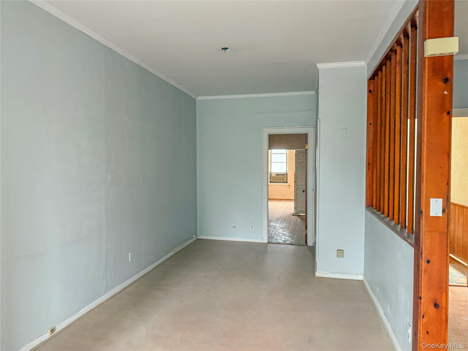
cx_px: 234
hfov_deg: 71.6
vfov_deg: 56.8
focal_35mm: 24
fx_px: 324
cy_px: 176
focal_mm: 6.76
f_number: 1.78
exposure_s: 1/60
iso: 500
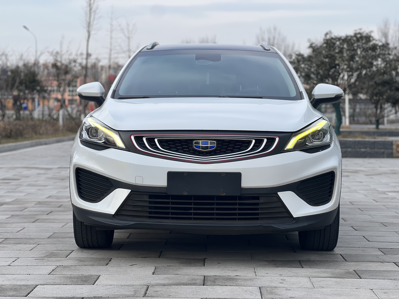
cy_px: 150
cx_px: 200
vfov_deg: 19.1
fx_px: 888
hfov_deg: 25.3
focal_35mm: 77
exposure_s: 1/196
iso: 25
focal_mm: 9
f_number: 2.8
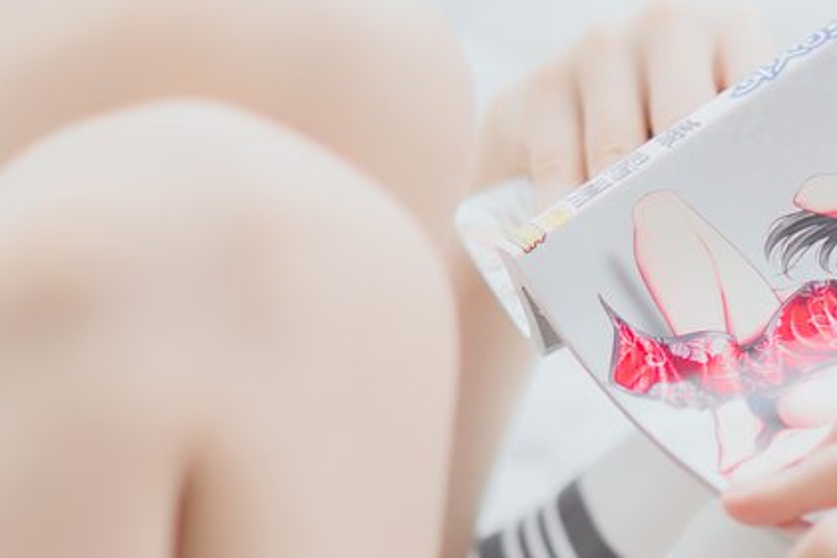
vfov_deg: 6.4
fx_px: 4975
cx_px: 1163
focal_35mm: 214
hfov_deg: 9.4
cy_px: 670
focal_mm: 50
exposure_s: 1/400
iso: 125
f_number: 1.4
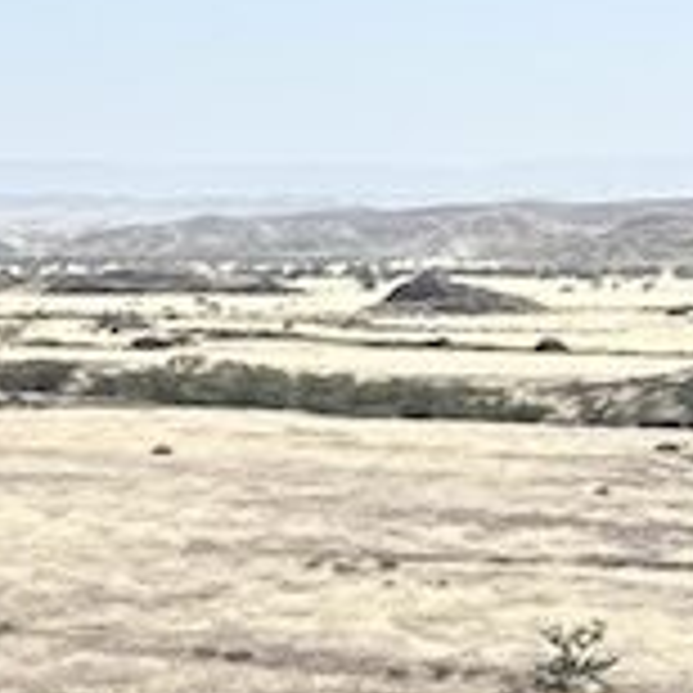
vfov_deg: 7.8
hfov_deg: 7.1
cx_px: -1408
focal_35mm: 221
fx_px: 5006
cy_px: 940
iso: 80
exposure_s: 1/5000
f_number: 1.78
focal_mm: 6.86
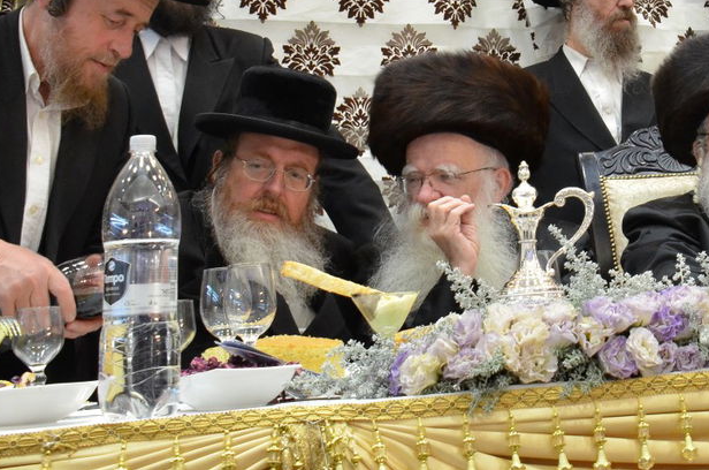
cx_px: 679
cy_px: -63
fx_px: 1474
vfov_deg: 17.4
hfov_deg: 25.9
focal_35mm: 75
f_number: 6.3
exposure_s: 1/80
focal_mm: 22
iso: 1600
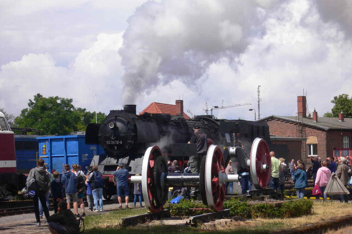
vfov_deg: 12.5
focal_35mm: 110
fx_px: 1075
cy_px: 119
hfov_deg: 18.6
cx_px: 177
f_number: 10
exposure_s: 1/200
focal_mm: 17.4
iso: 100
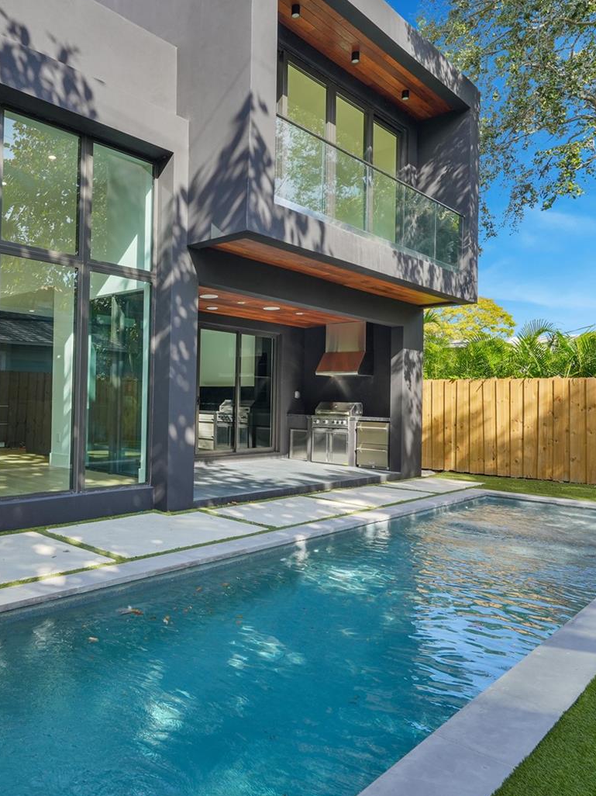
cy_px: 389
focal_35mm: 27
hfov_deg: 49.5
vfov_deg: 65.3
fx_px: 620
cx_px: 156
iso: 400
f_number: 6.3
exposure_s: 1/640
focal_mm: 18
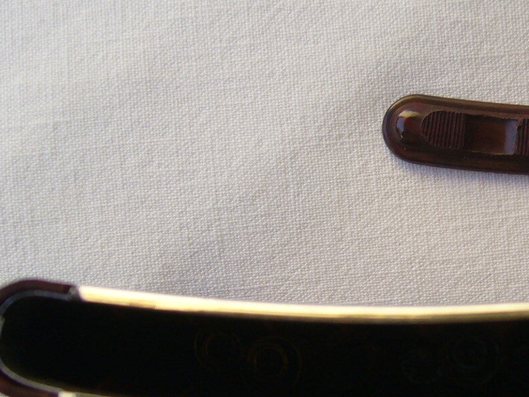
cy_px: 294
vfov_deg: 20.6
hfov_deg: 26.4
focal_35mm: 71
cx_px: 487
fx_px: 1085
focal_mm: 5.8
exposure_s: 1/125
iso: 80
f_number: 2.8
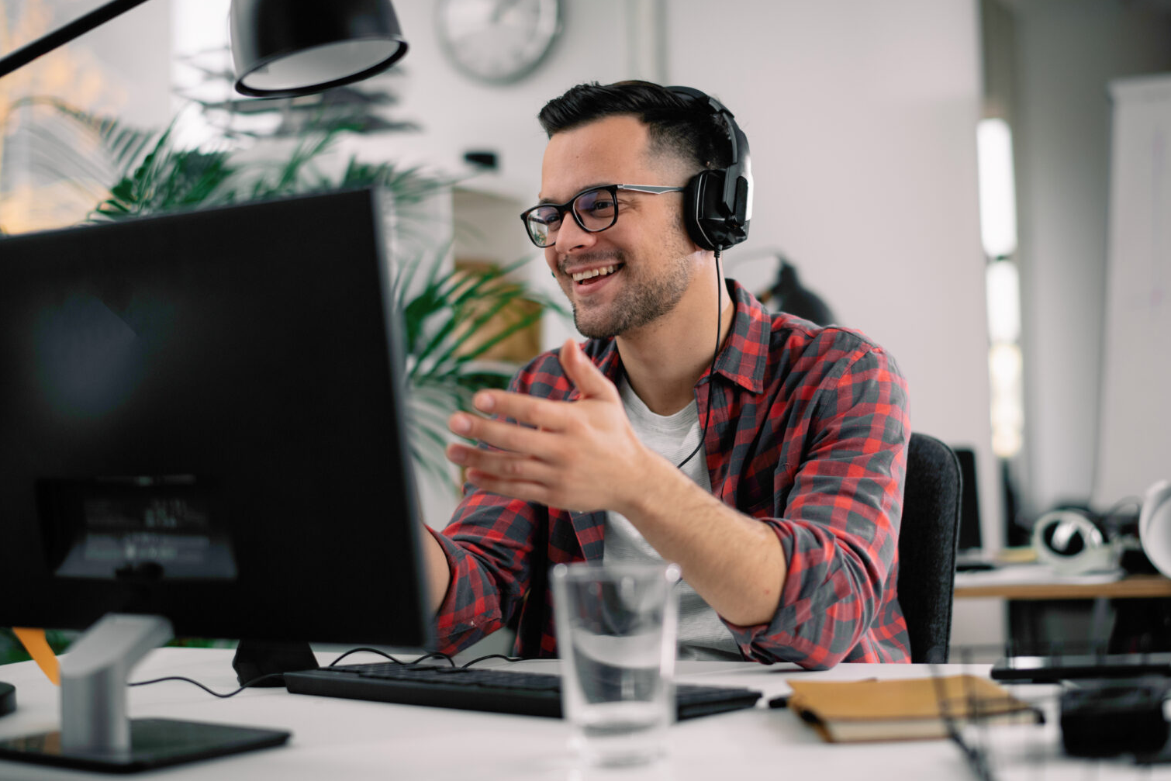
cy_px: 386
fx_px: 1919
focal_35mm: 59
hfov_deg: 33.9
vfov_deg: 23.0
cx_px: 595
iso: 500
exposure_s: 1/500
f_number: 2
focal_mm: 58
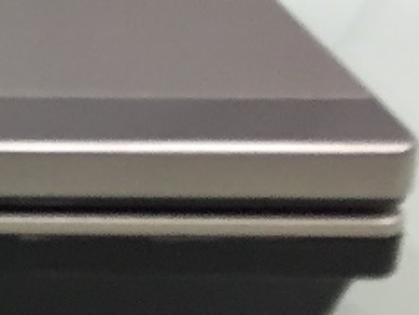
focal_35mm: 204
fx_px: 2469
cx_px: -876
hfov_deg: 8.1
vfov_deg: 7.3
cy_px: 25
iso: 100
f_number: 2.2
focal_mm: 4.15
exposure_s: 1/33
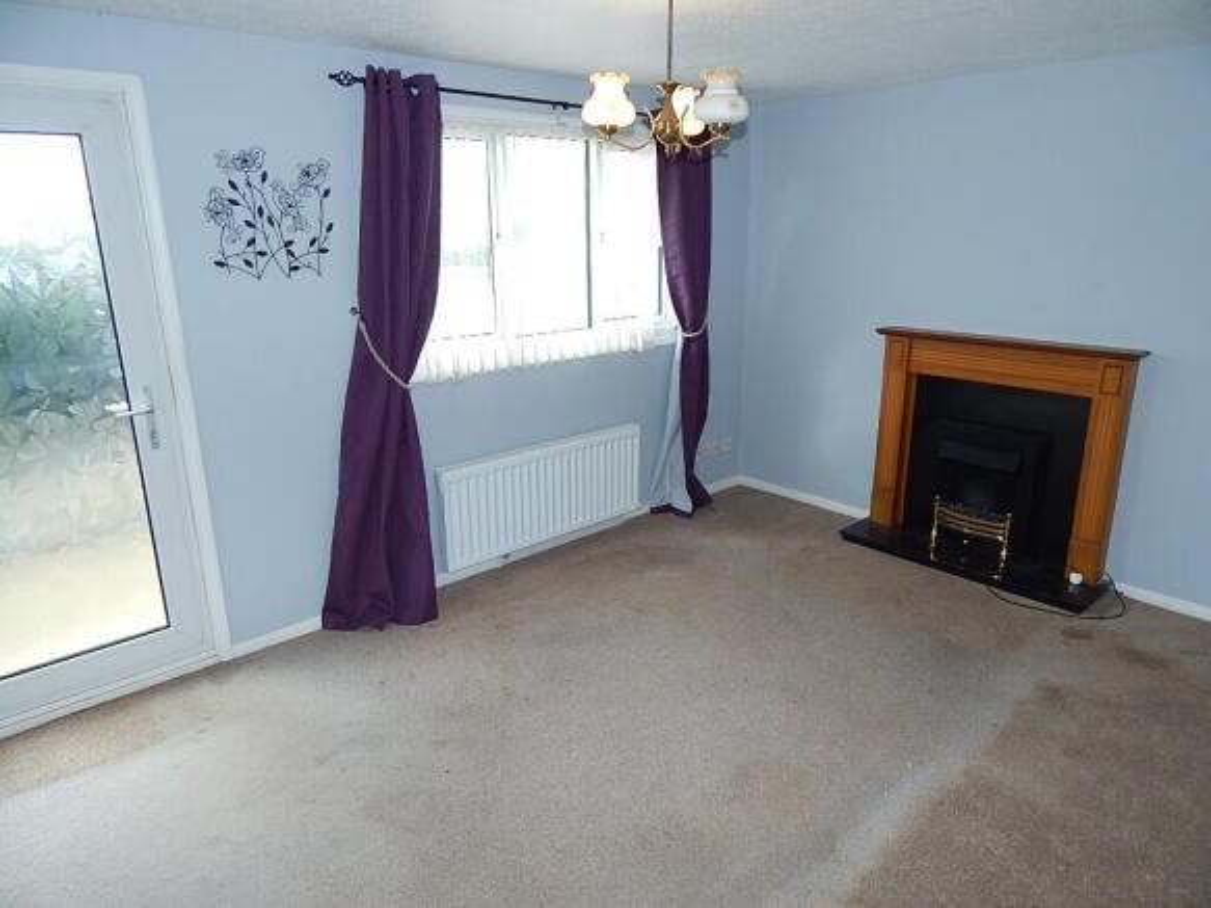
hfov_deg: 76.4
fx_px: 769
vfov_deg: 61.1
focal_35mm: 22
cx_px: 606
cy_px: 454
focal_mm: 4
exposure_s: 1/50
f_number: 3
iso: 125
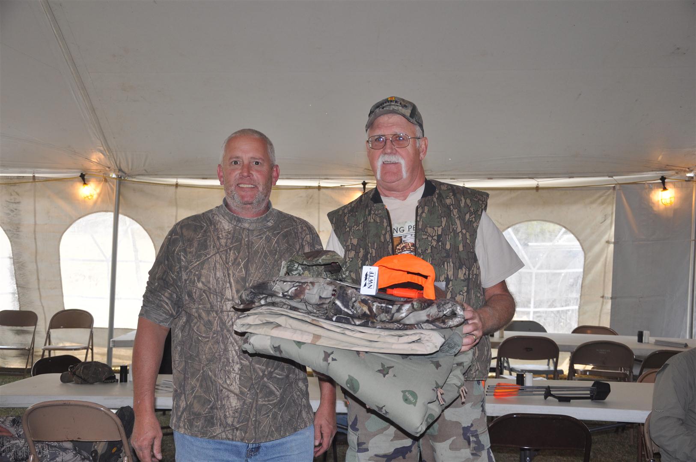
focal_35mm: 42
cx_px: 348
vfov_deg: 31.8
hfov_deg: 46.4
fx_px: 811
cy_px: 231
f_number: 4
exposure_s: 1/200
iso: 360
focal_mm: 28
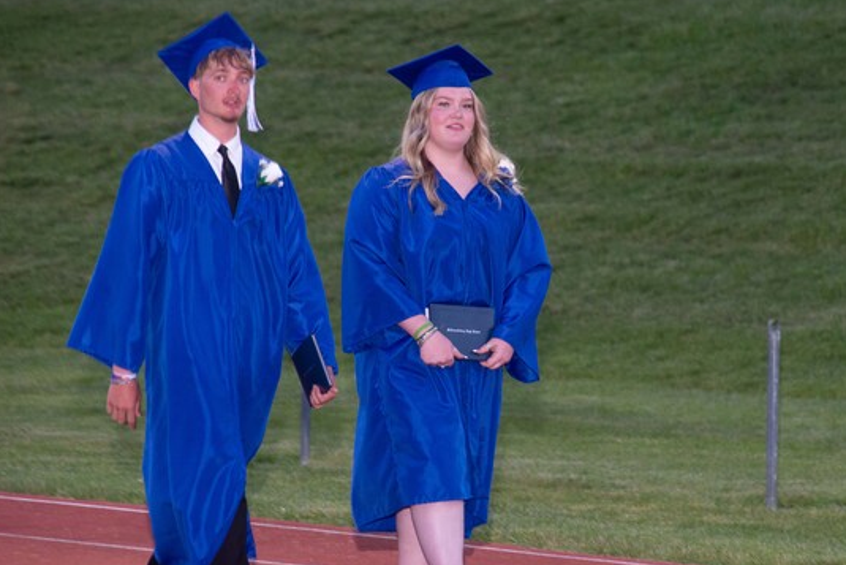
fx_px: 5970
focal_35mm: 254
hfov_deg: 8.1
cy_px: 332
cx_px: 487
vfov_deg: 5.4
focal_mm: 170
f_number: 8
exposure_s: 1/60
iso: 1600
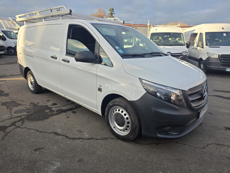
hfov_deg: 73.9
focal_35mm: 23
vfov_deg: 58.9
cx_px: 115
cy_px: 86
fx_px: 153
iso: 25
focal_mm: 6.25
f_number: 1.7
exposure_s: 1/359
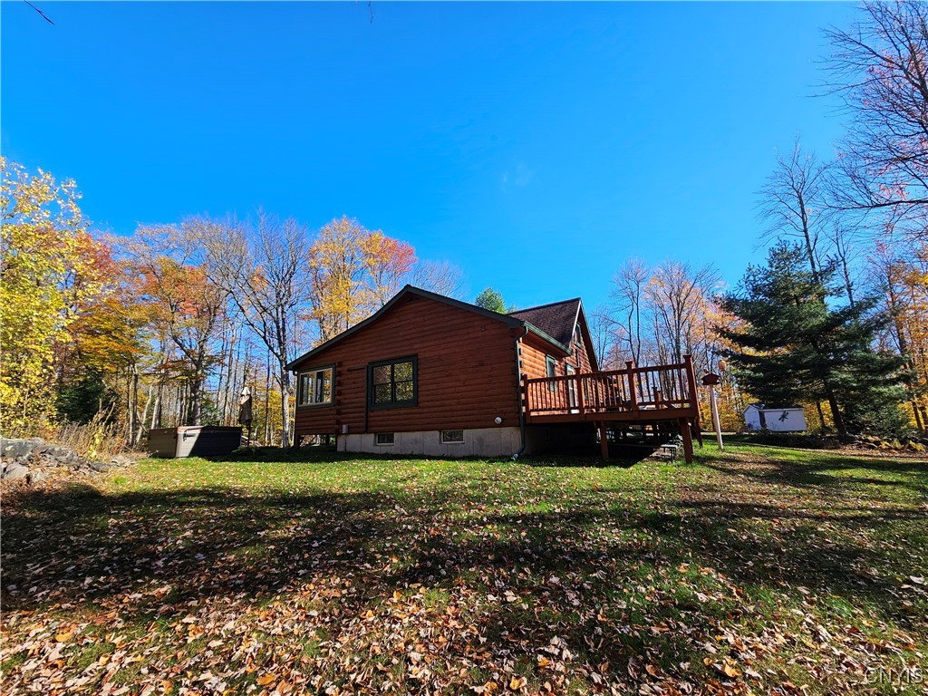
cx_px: 464
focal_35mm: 13
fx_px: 349
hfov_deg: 106.2
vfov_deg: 89.9
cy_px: 348
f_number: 2.2
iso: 50
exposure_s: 1/843
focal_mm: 2.2
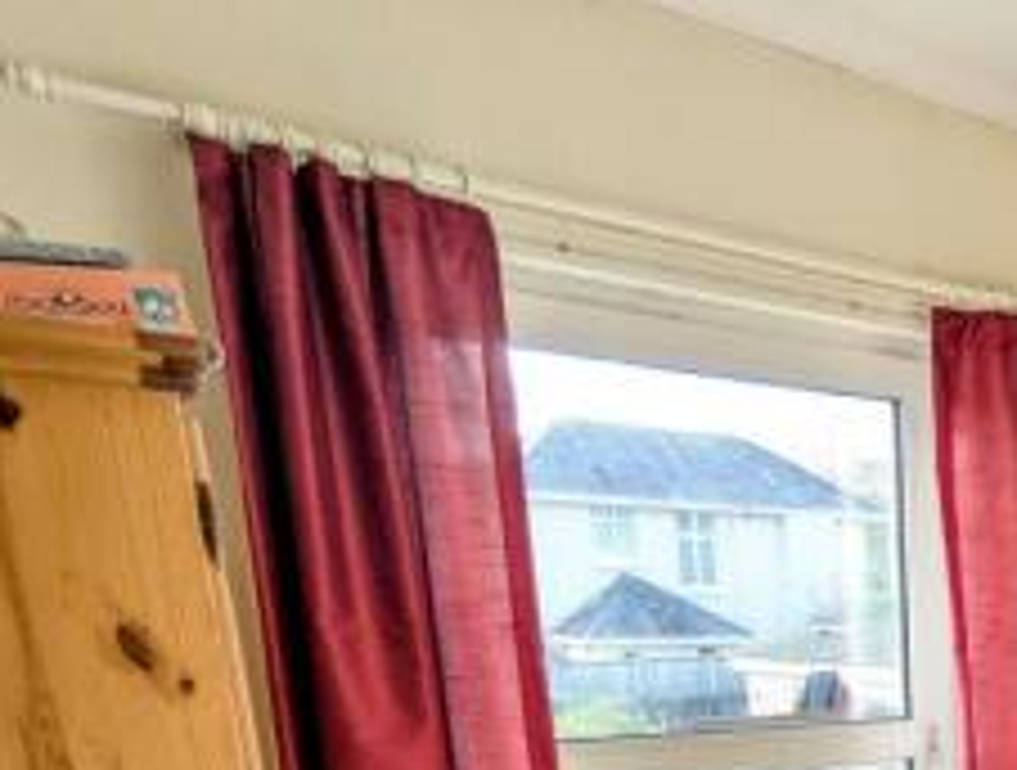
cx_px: 1138
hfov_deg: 37.6
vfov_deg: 29.2
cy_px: 979
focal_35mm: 41
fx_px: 1208
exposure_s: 1/60
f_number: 2.2
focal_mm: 2.35
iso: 51
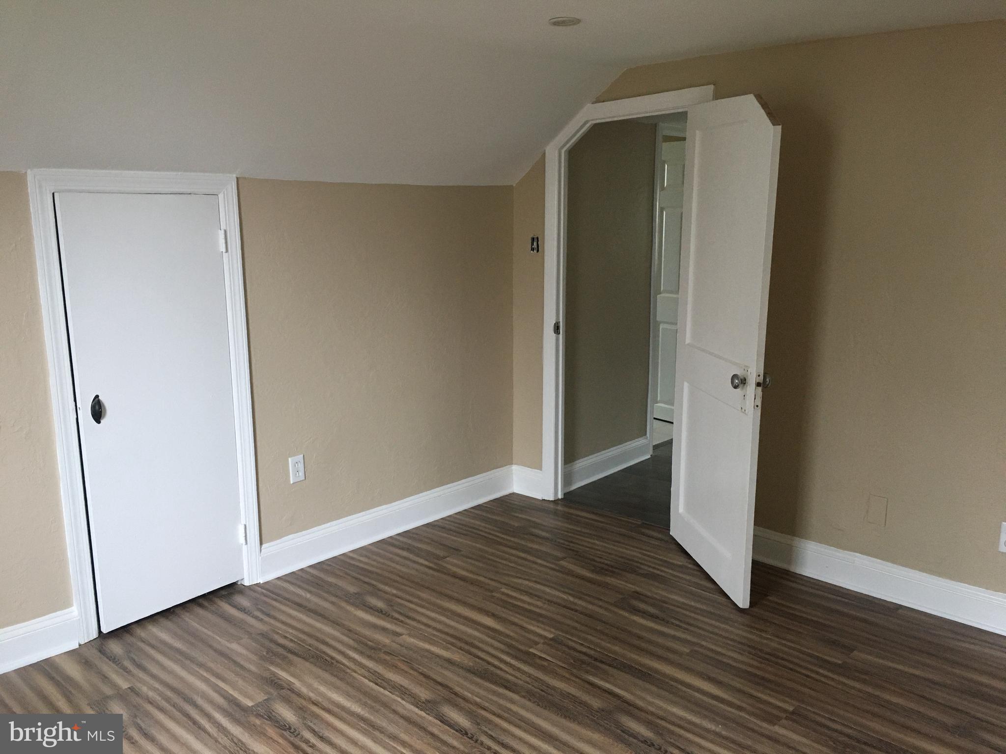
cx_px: 503
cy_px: 377
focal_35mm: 29
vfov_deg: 48.2
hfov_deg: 61.7
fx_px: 843
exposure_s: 1/33
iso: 160
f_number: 2.2
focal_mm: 4.15
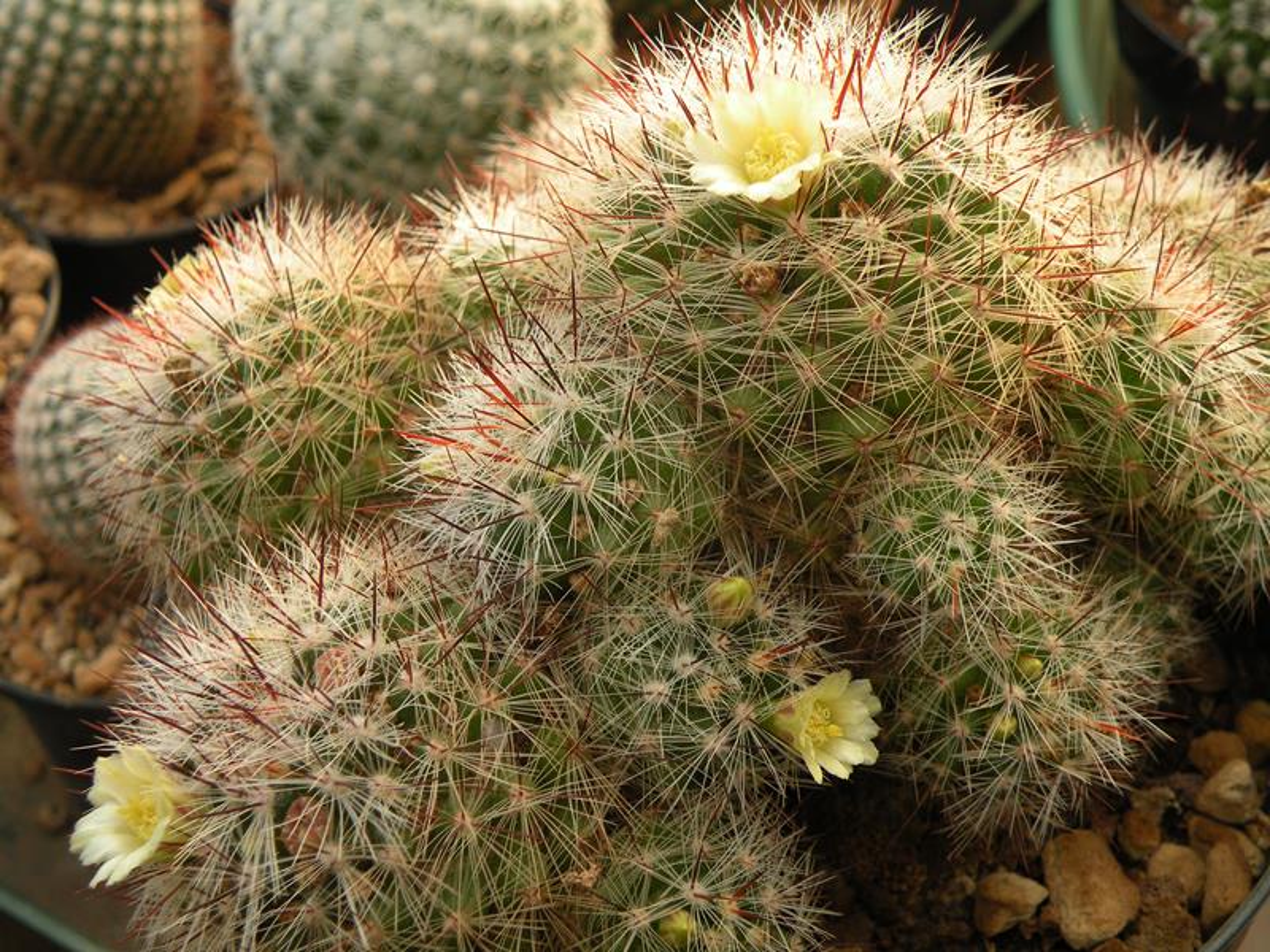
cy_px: 476
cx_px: 635
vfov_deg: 26.1
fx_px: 2055
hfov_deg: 34.3
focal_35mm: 56
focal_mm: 9.8
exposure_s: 1/81
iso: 64
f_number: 3.5
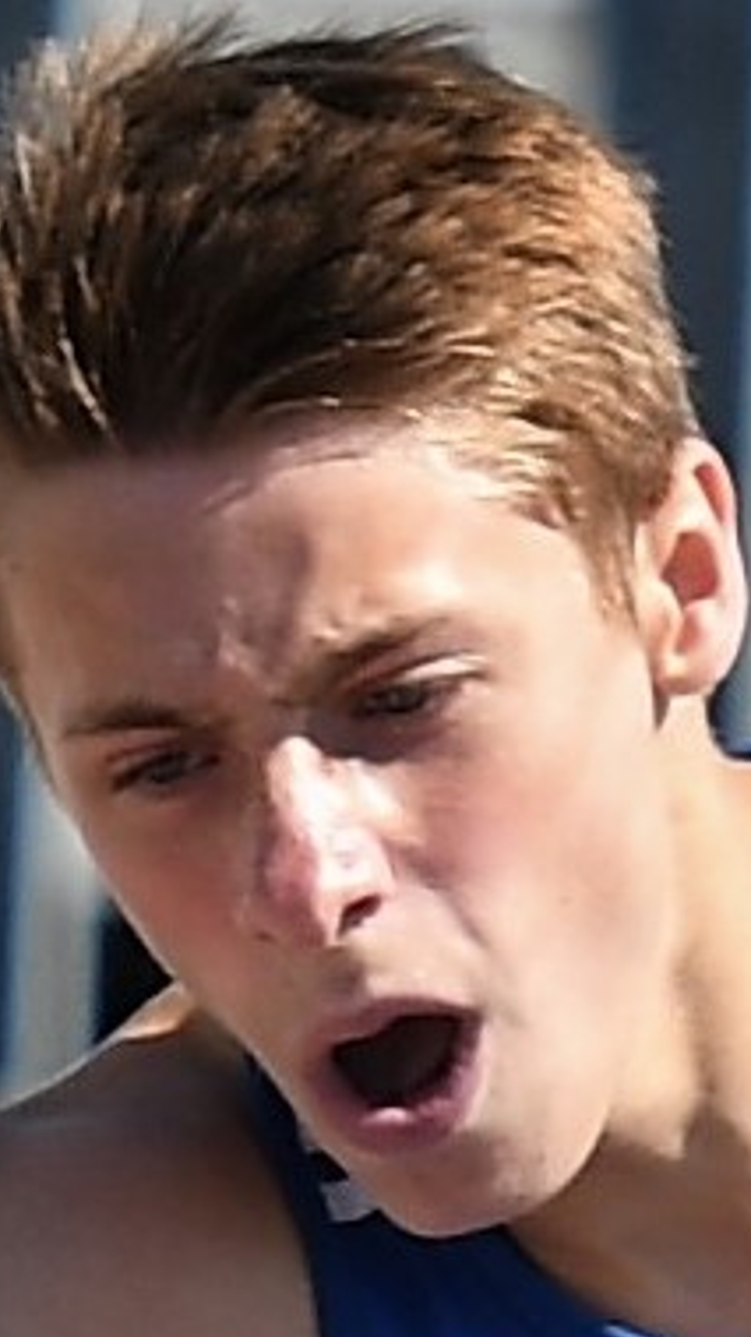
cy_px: 713
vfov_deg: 8.1
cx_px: 287
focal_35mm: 265
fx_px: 9388
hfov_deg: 4.6
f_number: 4
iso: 100
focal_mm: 150
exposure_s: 1/1000
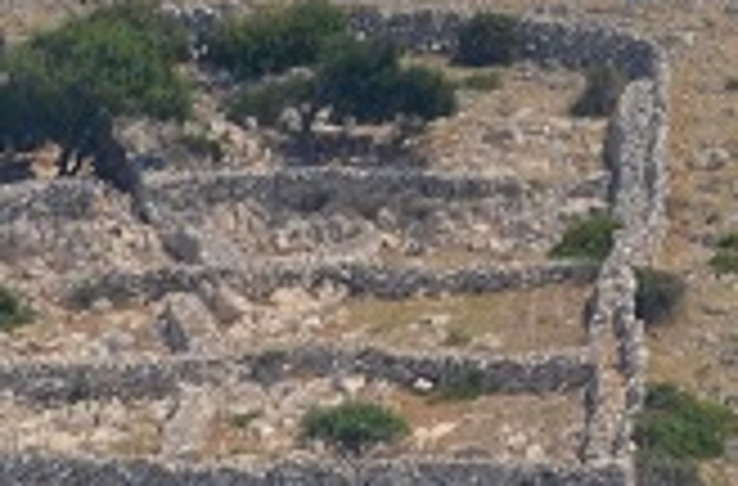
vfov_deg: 1.3
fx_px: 21218
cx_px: -490
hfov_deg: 2.0
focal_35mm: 1039
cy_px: -310
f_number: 9
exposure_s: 1/320
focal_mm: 92
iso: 100
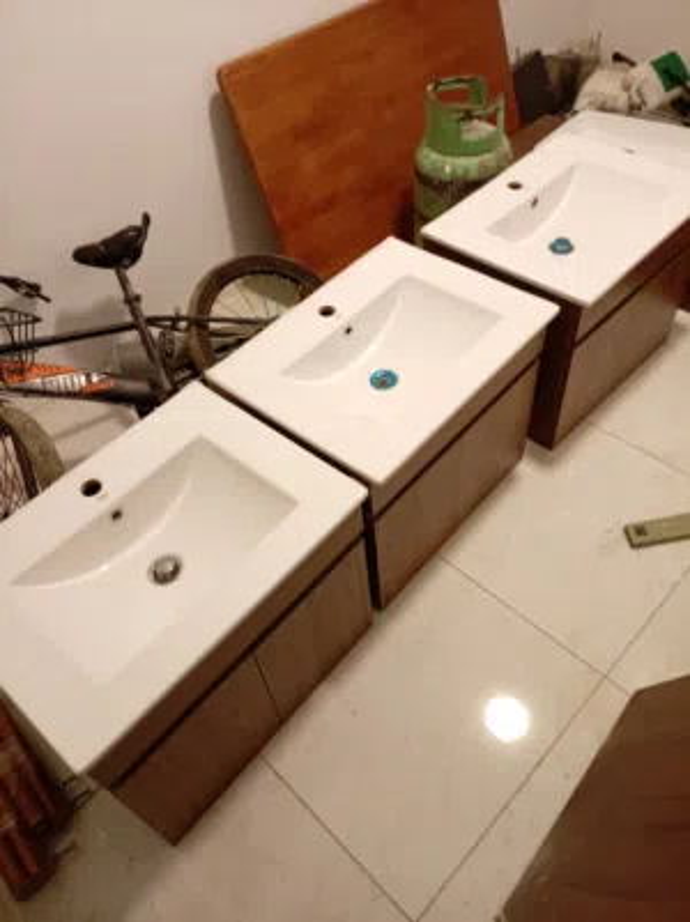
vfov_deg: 69.4
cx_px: 345
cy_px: 461
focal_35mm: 25
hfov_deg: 54.8
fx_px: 665
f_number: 1.8
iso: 283
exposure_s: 1/25
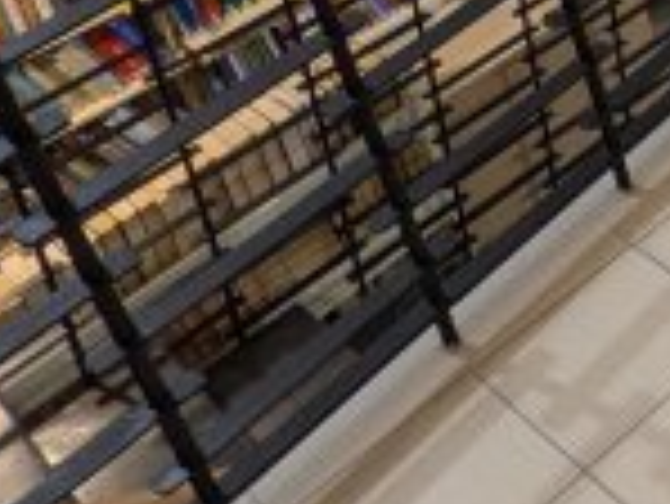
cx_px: 1153
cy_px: -342
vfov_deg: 17.0
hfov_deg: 20.0
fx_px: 1453
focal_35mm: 75
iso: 190
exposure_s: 1/25
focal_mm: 1.83
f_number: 2.2
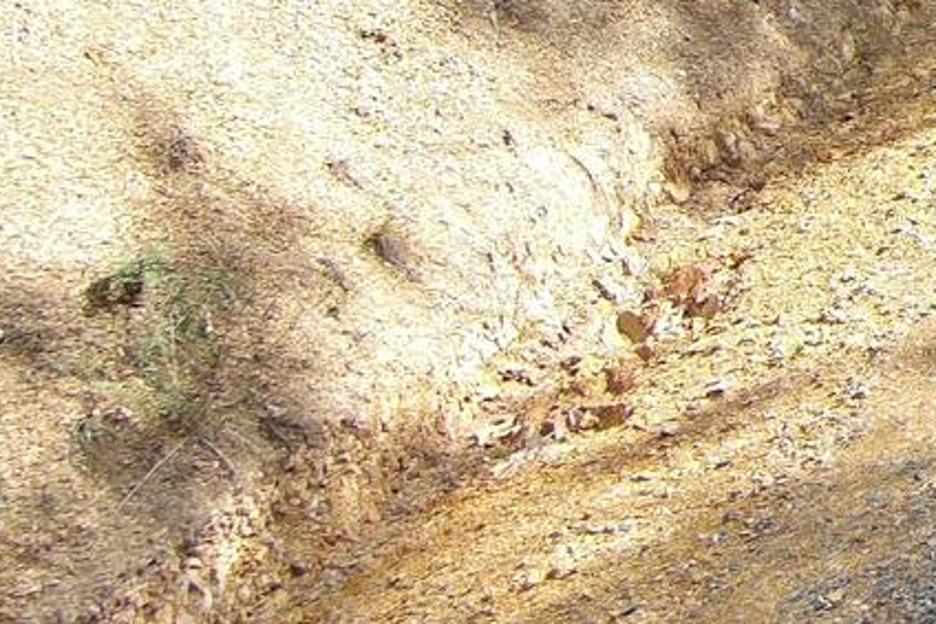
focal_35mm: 140
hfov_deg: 12.6
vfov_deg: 9.3
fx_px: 3641
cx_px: 1965
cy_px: -568
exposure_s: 1/290
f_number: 2.8
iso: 100
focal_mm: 10.57
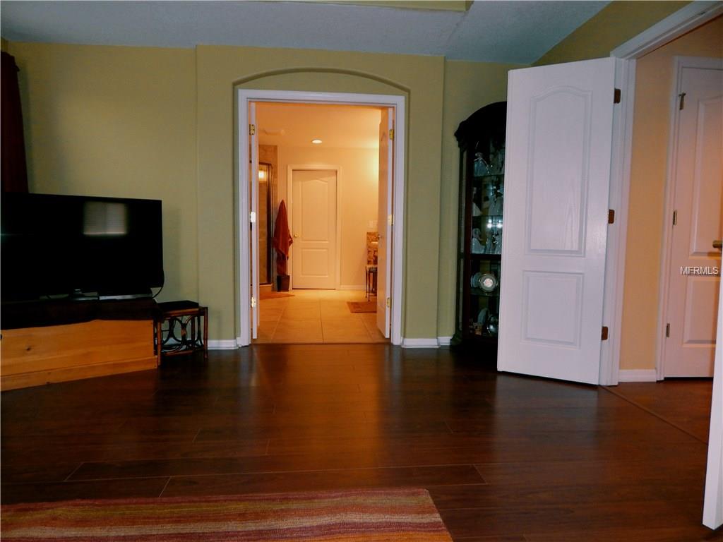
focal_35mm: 22
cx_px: 362
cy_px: 271
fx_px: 459
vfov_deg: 61.1
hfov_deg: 76.4
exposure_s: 1/30
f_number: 3
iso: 200
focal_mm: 4
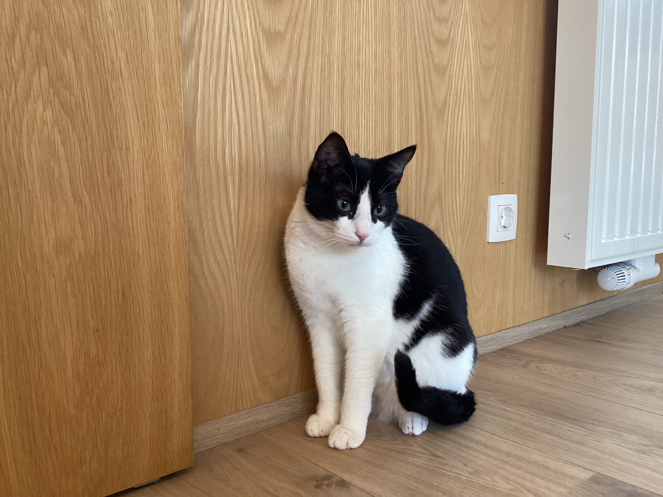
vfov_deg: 45.4
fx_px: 594
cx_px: 332
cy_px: 248
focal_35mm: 31
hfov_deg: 58.4
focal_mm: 3.3
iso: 250
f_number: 2.4
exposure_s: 1/50
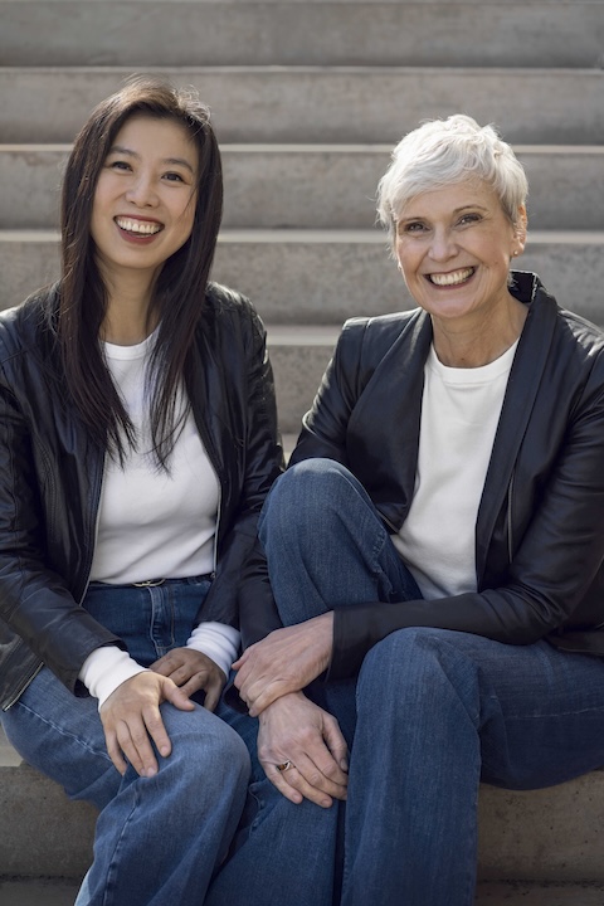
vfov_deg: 23.9
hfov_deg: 16.1
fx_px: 2139
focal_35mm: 85
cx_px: 302
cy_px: 453
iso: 100
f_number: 4
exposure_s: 1/640
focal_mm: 85
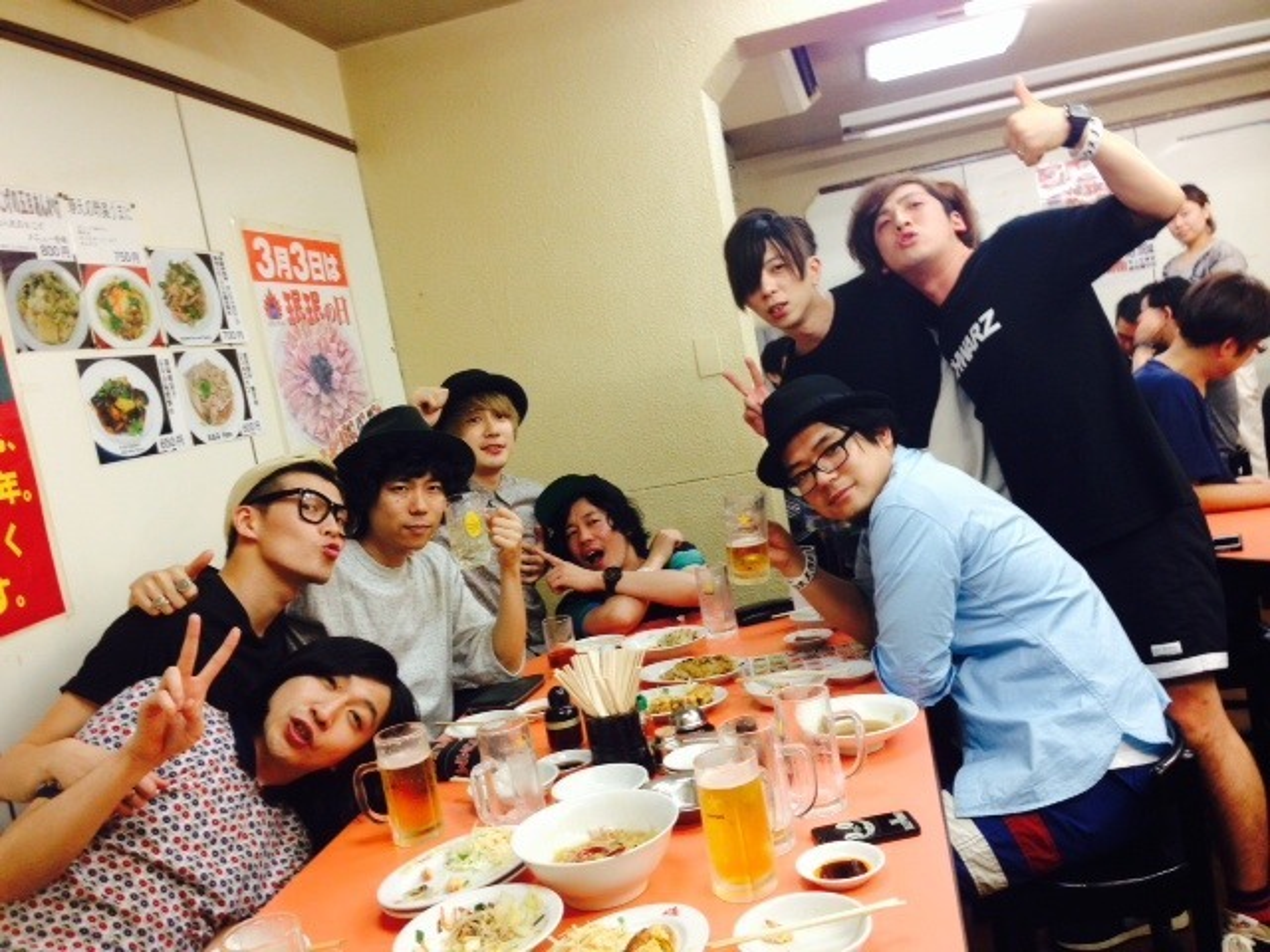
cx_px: 635
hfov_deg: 55.4
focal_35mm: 33
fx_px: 1211
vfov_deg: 42.9
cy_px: 476
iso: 80
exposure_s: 1/20
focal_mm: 4.12
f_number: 2.4
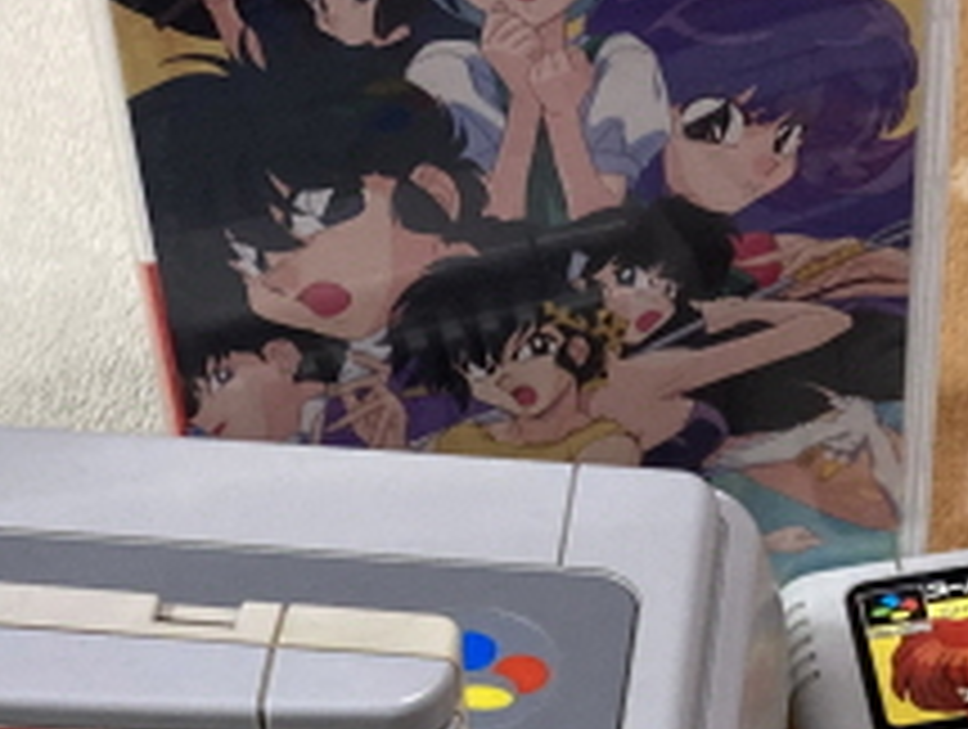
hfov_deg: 18.8
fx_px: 2913
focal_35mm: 104
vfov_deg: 13.0
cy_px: 1287
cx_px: 707
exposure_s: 1/60
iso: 320
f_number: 1.8
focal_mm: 3.99
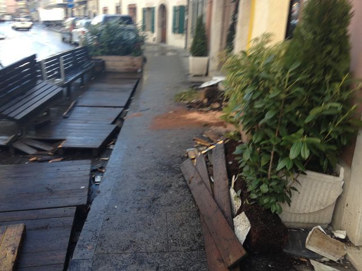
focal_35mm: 35
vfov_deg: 40.7
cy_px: 136
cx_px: 181
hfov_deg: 52.6
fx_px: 366
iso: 64
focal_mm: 4.28
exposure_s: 1/120
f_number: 2.4
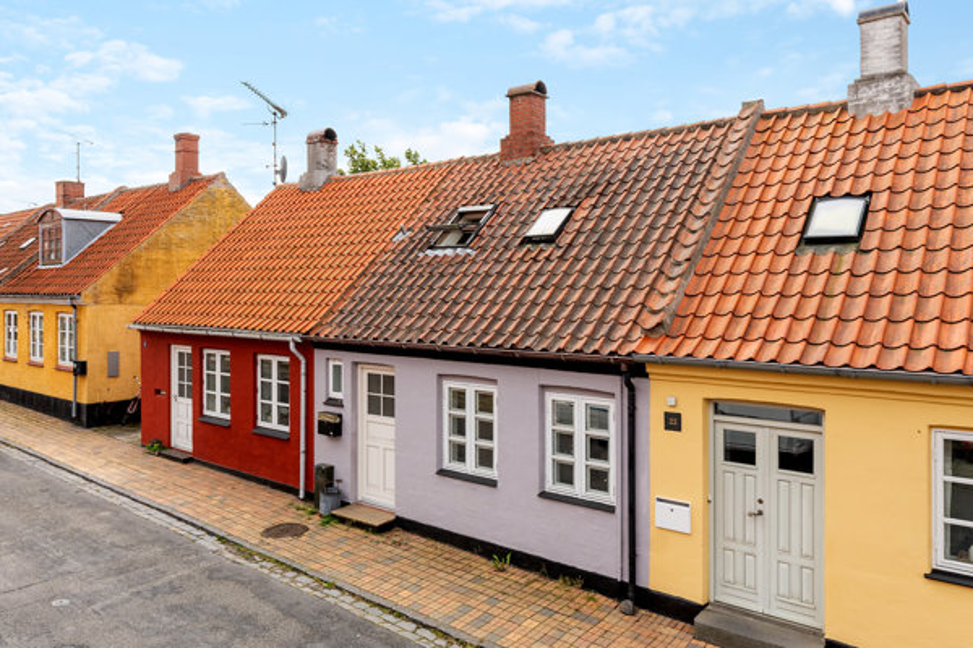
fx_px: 641
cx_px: 486
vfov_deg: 53.7
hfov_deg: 74.4
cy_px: 324
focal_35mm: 24
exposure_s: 1/320
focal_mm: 15.8
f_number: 7.1
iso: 200
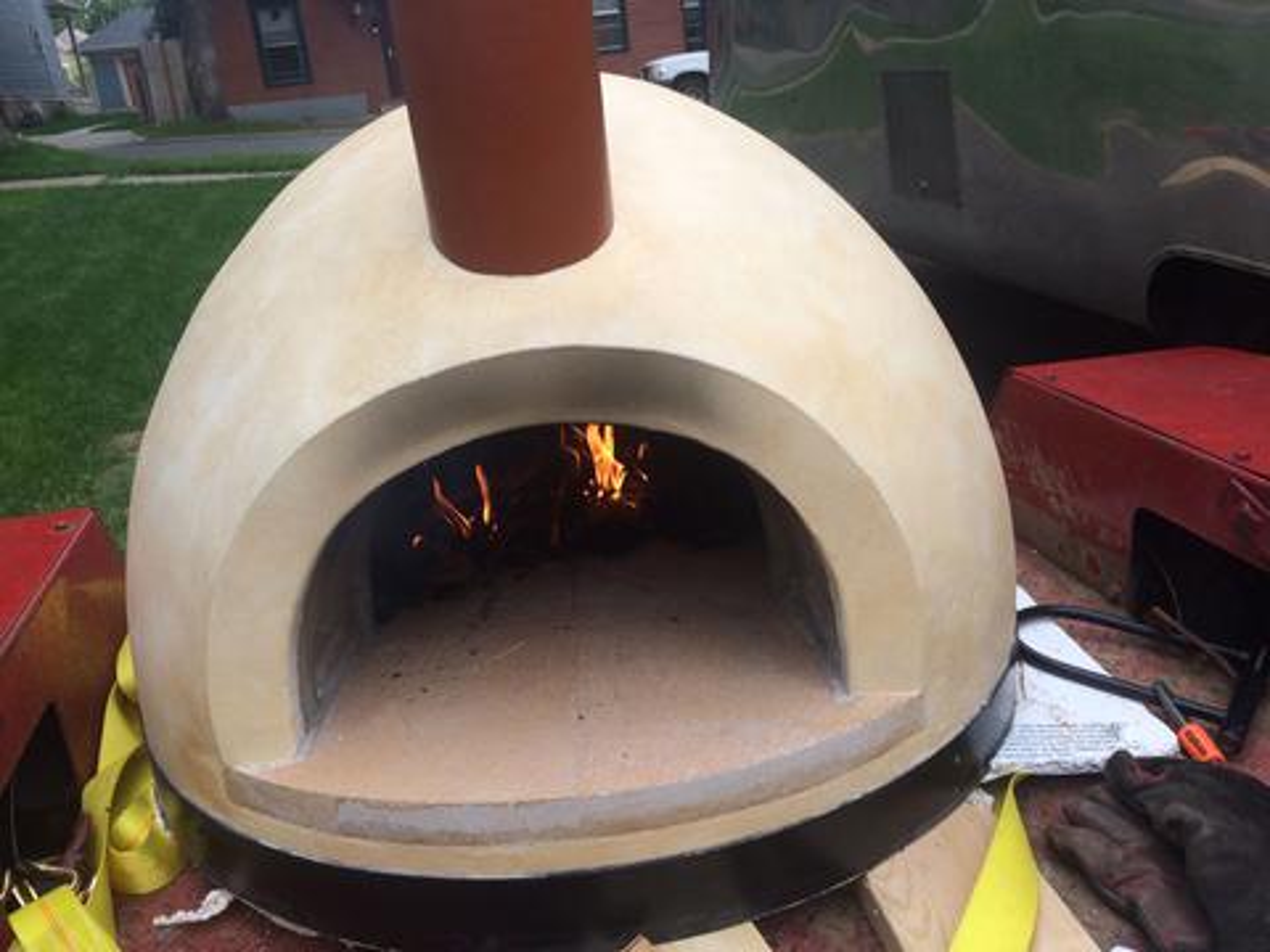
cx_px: 635
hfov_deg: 61.7
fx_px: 1064
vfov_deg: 48.2
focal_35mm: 29
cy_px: 476
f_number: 2.2
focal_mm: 4.15
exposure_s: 1/672
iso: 32
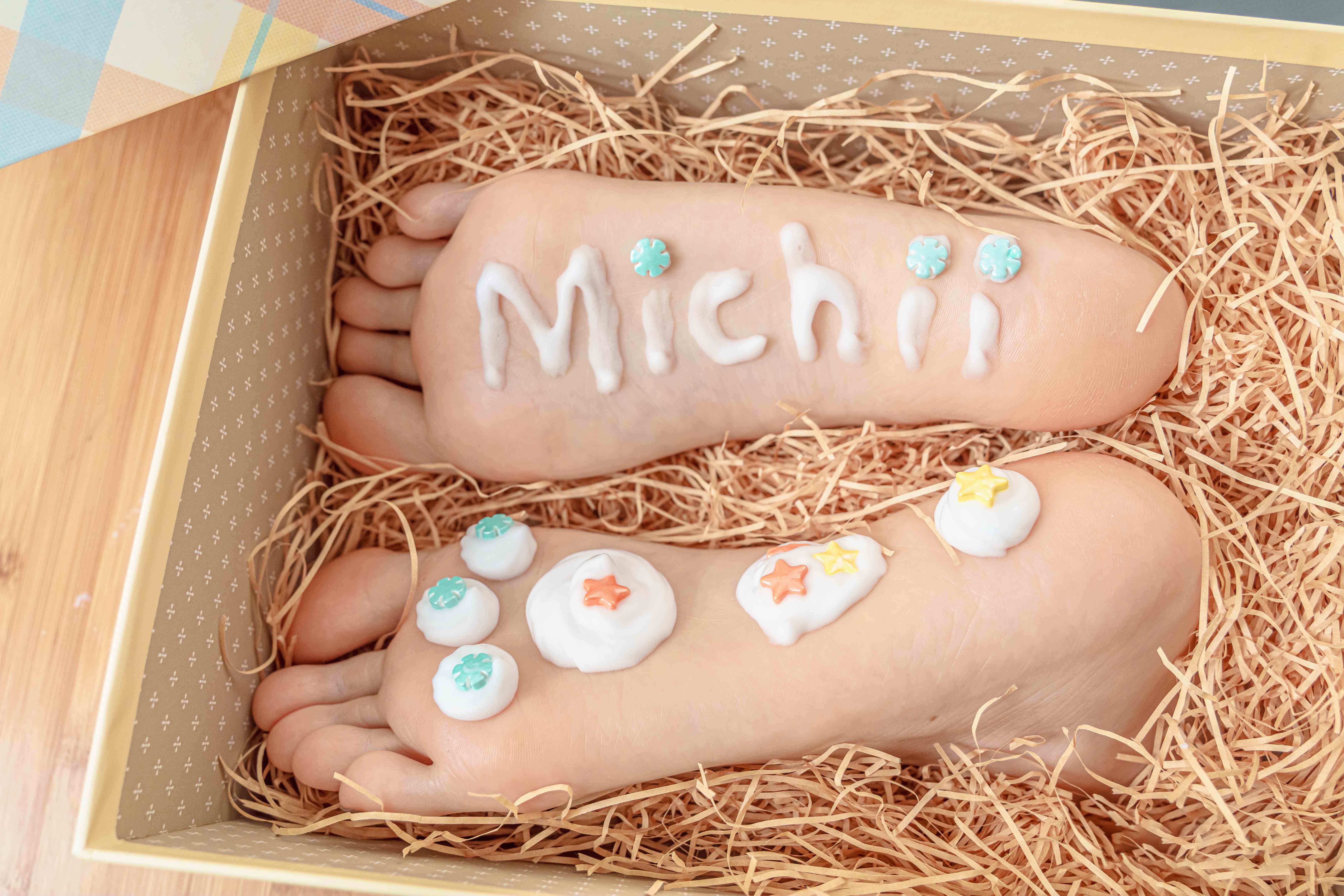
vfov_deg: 43.6
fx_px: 1120
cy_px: 448
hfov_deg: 61.9
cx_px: 672
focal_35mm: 30
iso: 400
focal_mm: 30
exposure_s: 1/60
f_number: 6.3
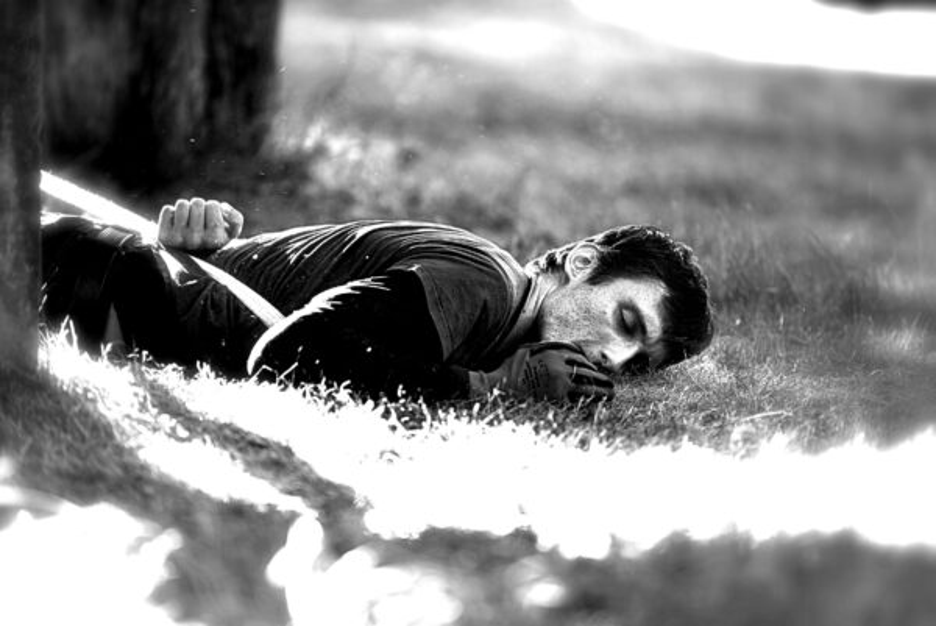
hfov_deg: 10.3
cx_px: 468
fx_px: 5204
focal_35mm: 200
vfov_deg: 6.9
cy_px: 313
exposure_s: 1/250
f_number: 2.8
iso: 100
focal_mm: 200
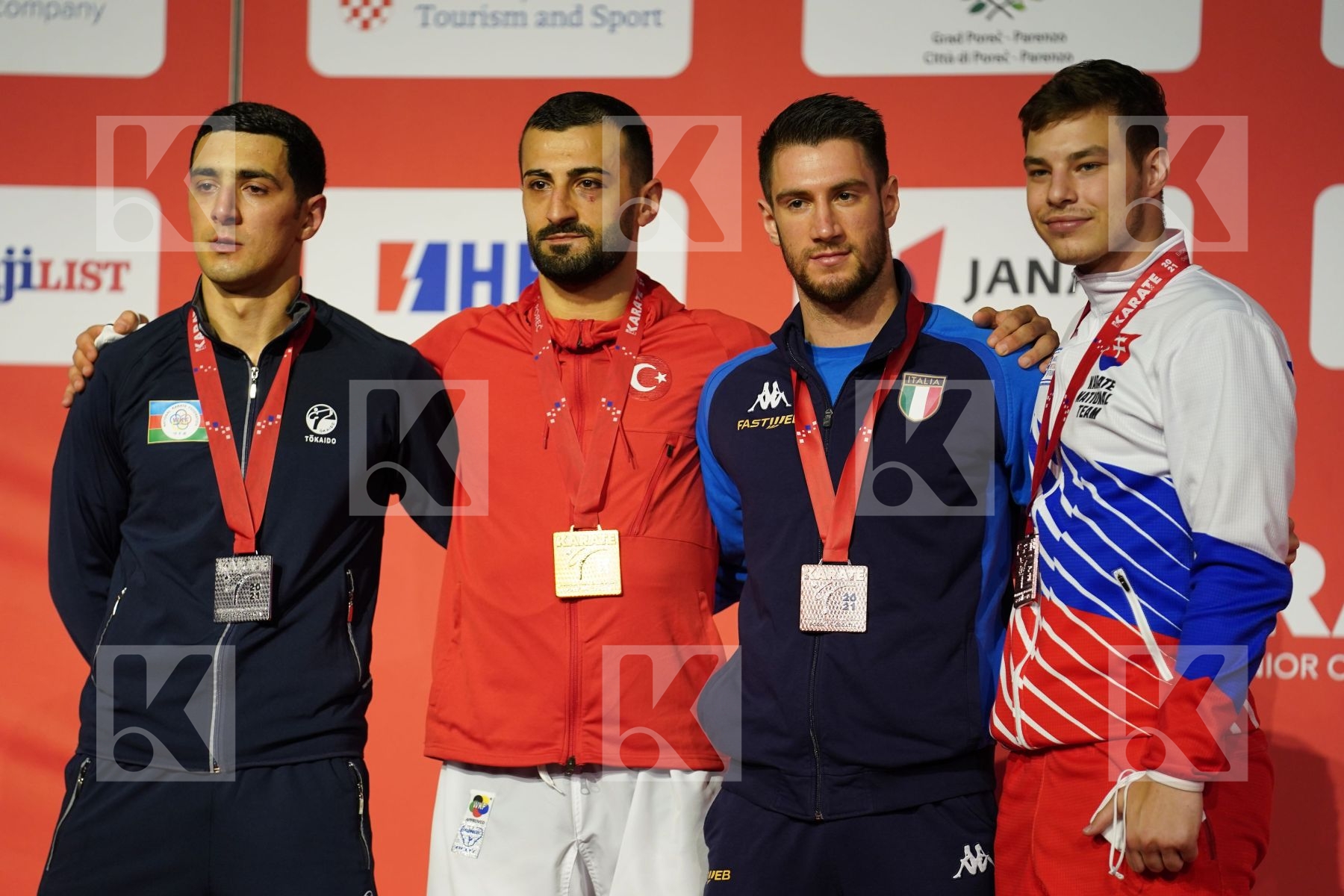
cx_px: 672
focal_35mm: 186
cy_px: 448
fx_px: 6943
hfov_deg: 11.1
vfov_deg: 7.4
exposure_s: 1/250
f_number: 2.8
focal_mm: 186
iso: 1000
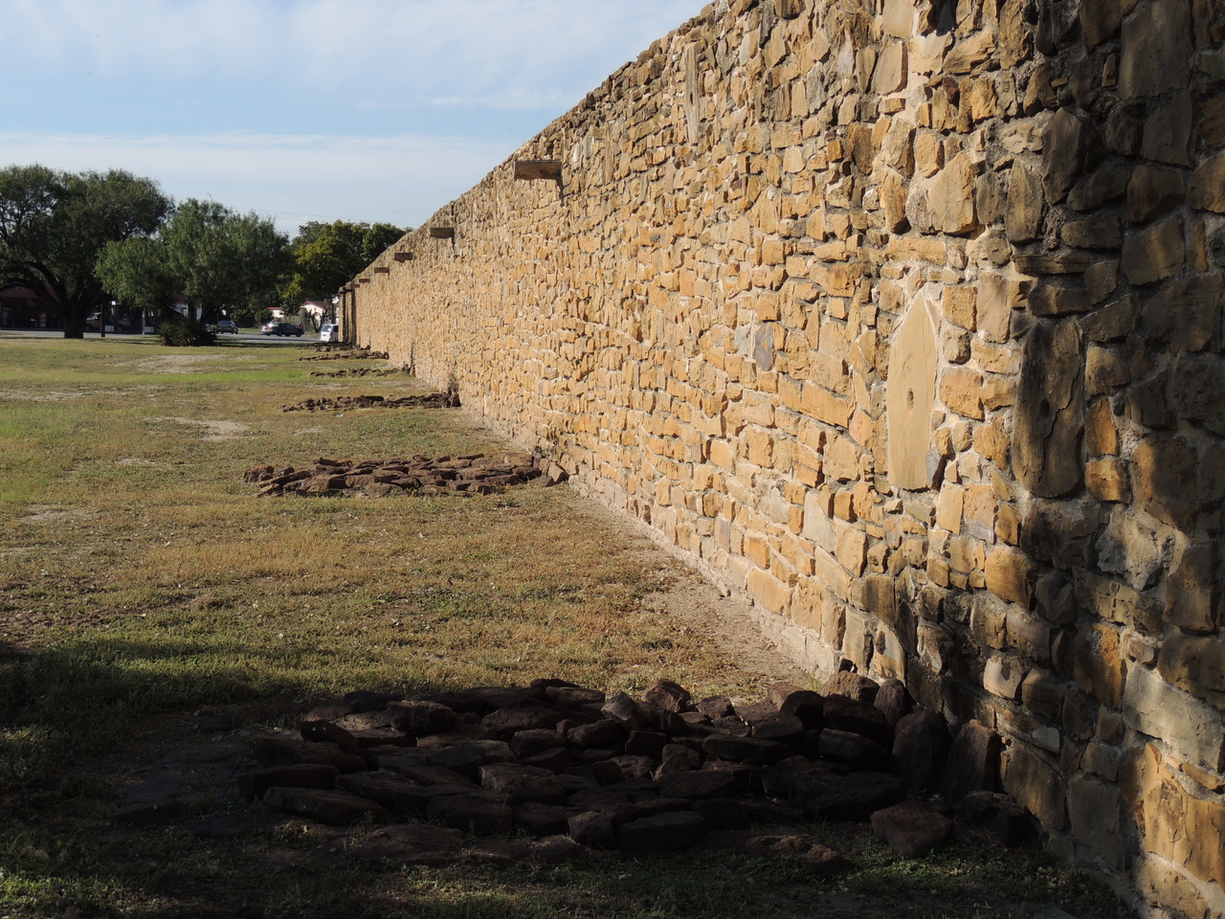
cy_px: 460
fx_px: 1769
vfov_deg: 29.1
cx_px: 612
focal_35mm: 50
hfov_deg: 38.2
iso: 100
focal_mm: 8.9
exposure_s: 1/1250
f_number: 3.6
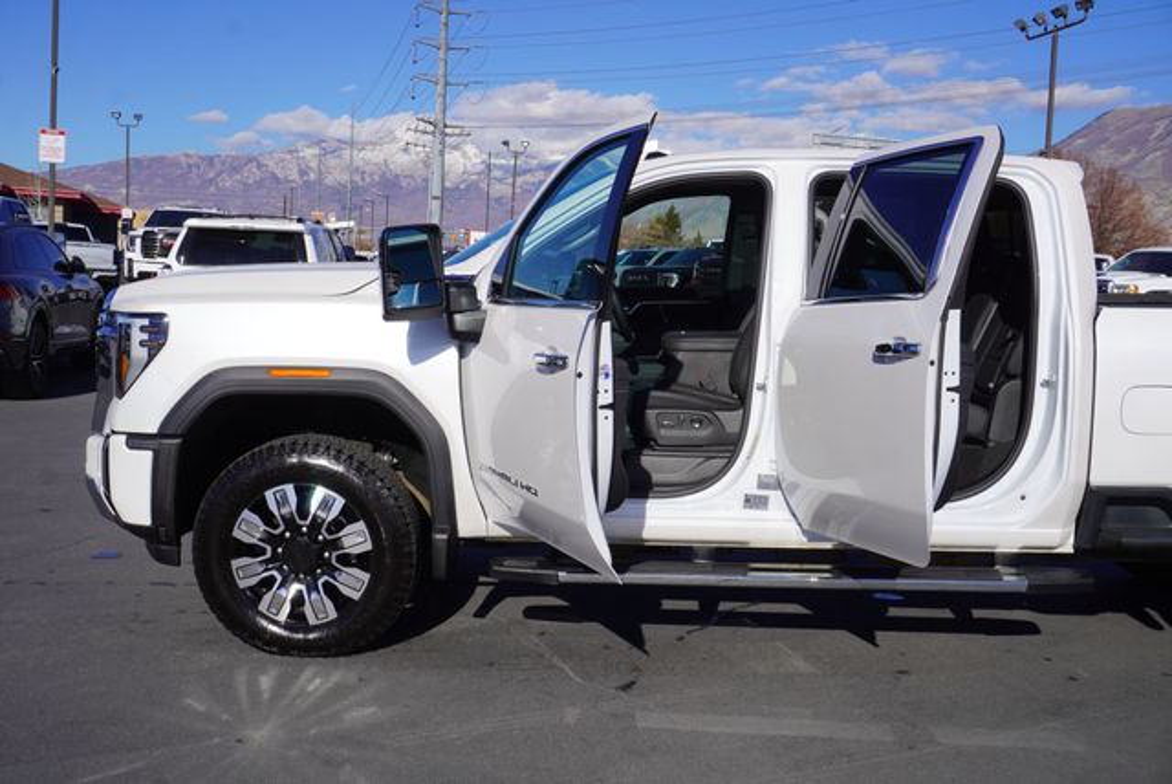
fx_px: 1271
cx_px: 586
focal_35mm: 39
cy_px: 392
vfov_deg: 34.3
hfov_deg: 49.5
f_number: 11
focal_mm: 26
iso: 100
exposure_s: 1/250
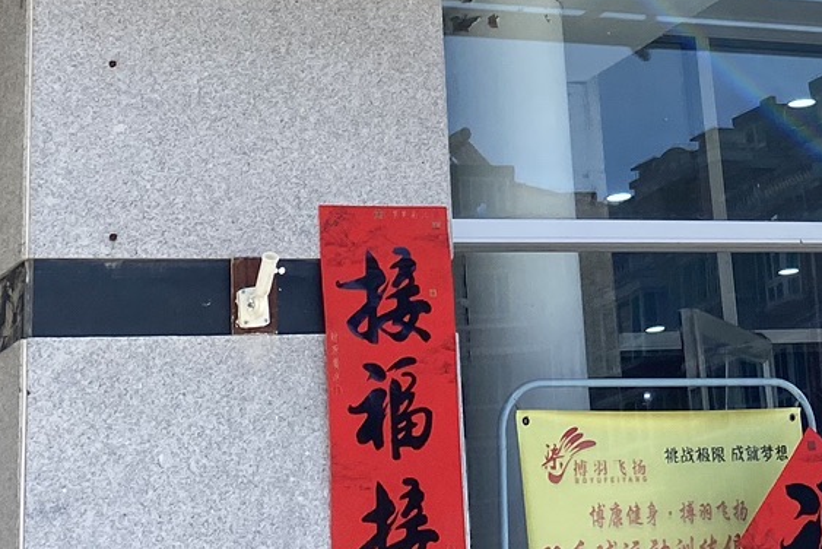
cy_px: -247
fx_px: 2193
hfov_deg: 20.6
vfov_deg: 13.5
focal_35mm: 96
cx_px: 818
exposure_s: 1/1362
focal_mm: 4.25
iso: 32
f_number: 1.8
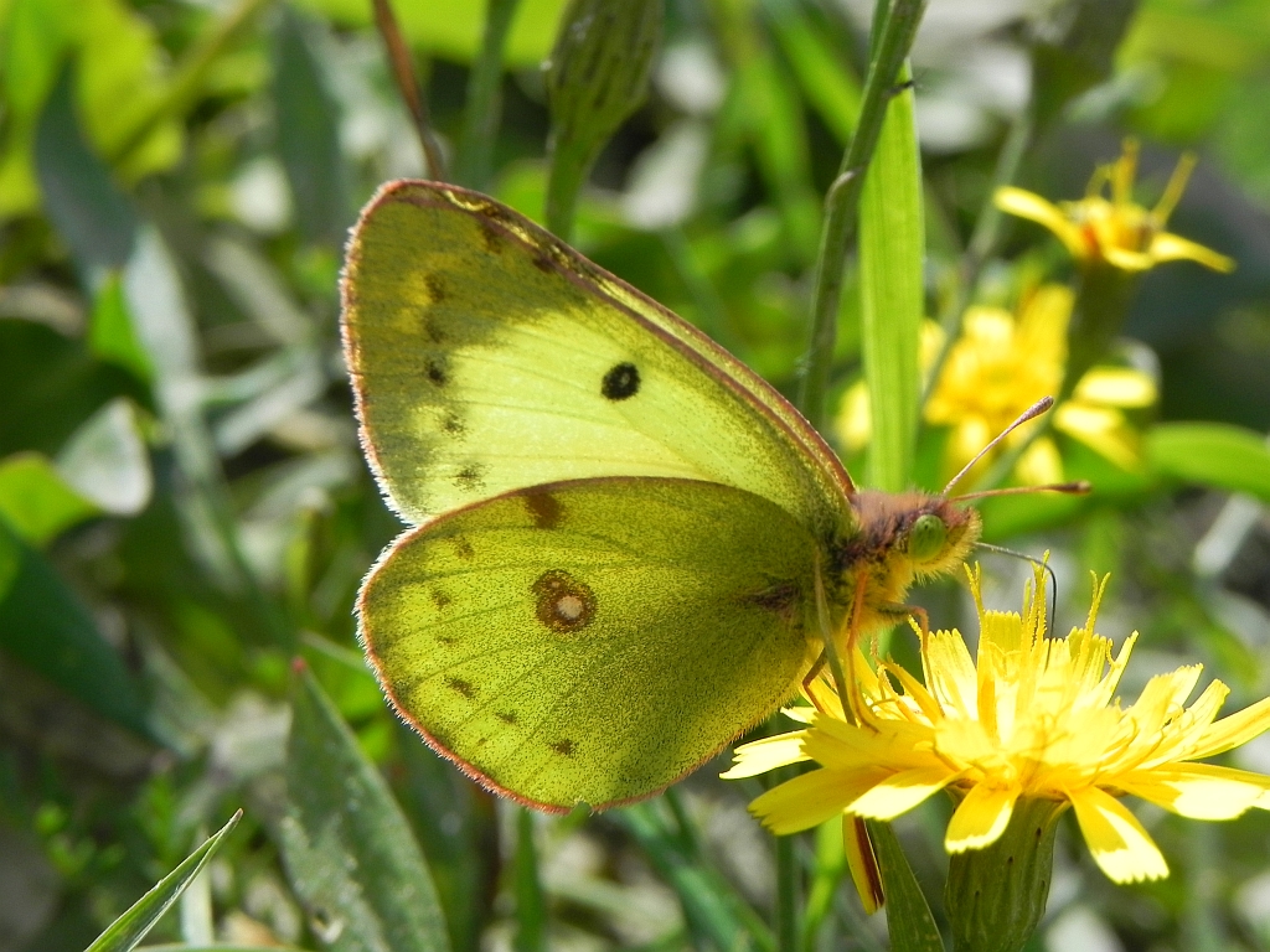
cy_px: 476
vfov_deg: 14.1
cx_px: 635
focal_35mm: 105
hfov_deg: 18.7
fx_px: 3852
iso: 160
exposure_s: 1/570
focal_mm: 18.8
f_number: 5.6
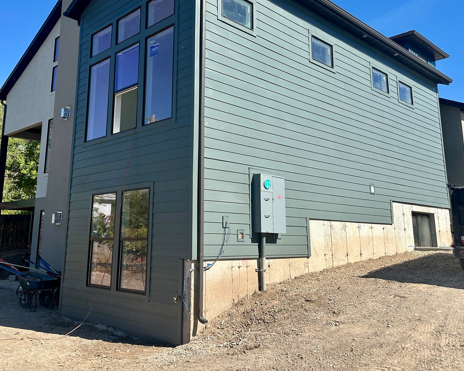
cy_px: 135
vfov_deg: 44.1
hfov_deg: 54.1
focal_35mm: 33
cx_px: 210
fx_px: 453
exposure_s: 1/3597
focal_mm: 6.86
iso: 80
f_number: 1.78
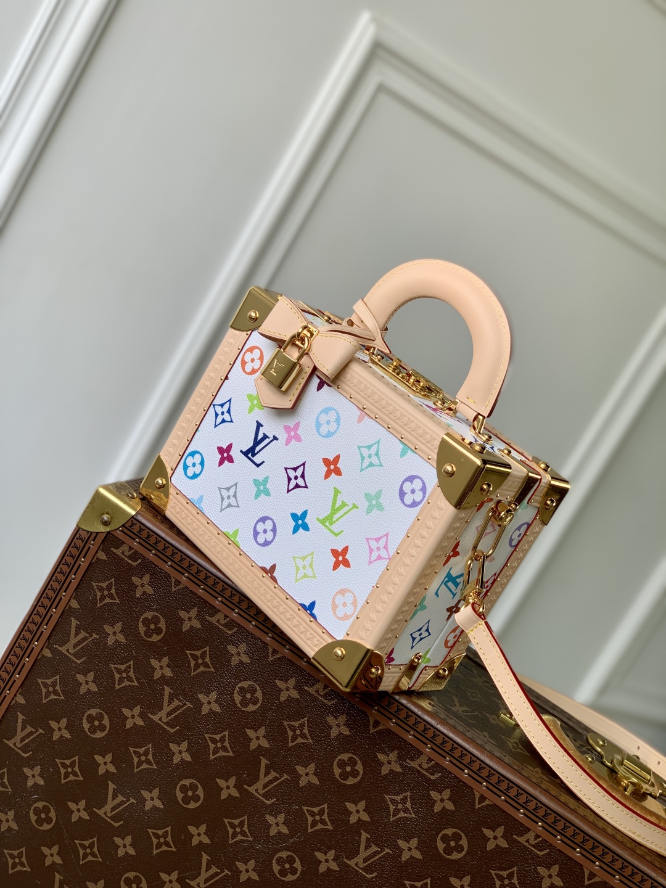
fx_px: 1334
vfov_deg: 36.8
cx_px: 333
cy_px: 444
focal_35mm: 52
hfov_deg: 28.0
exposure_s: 1/122
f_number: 2.4
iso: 16
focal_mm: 6
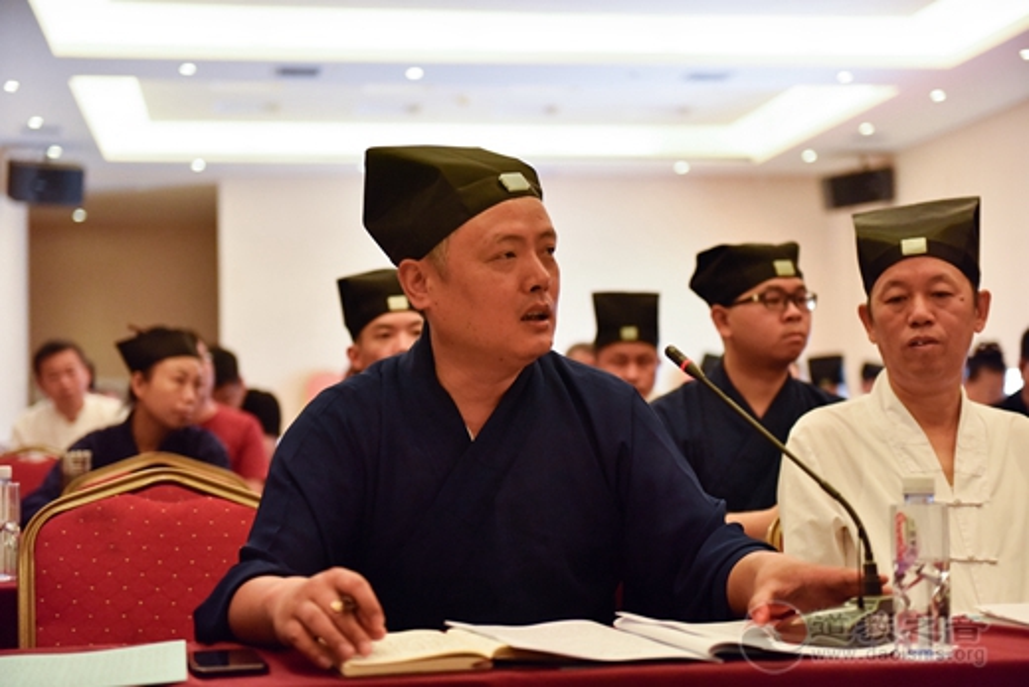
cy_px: 344
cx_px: 514
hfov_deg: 32.4
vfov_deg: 21.9
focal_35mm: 62
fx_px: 1773
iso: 3200
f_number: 2.8
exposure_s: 1/500
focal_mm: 62
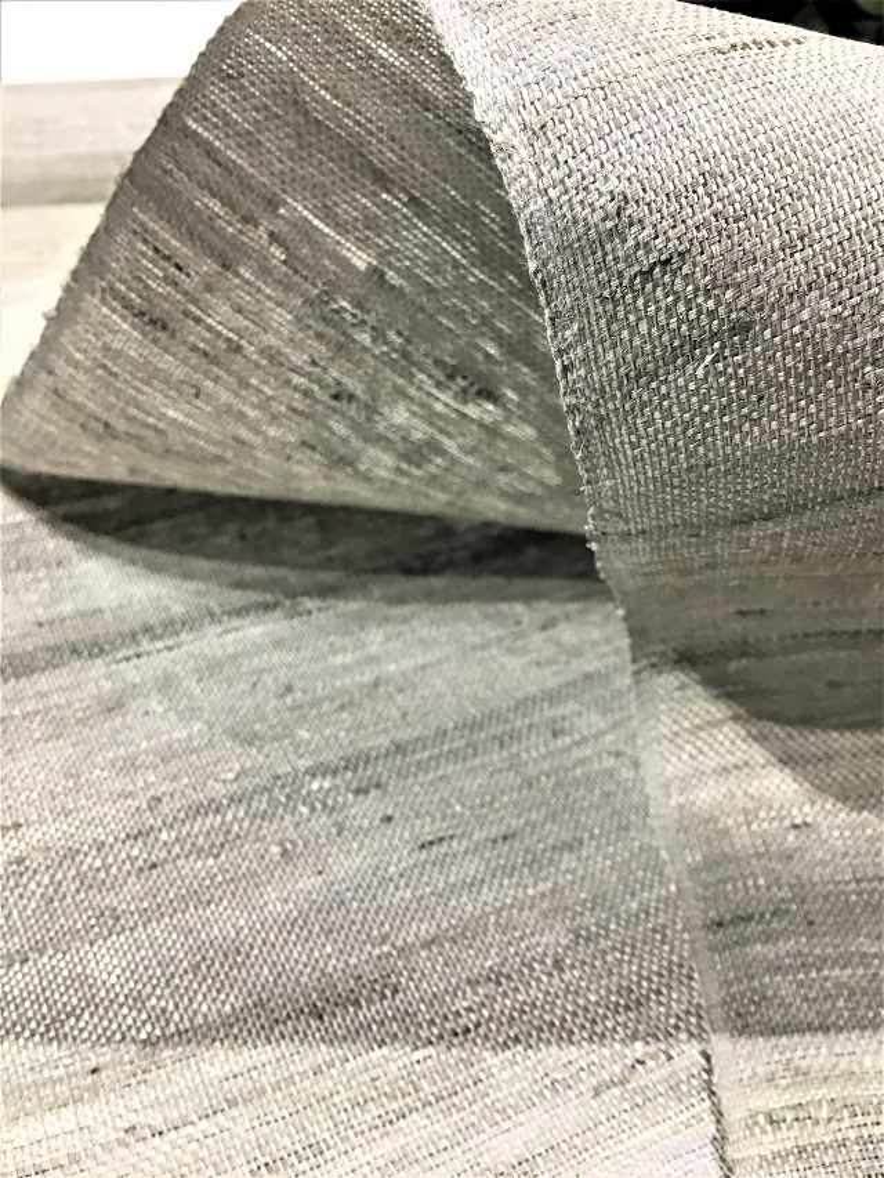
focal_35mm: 29
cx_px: 442
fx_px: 987
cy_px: 589
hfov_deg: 48.2
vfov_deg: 61.7
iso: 25
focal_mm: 4.15
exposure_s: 1/30
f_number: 2.2
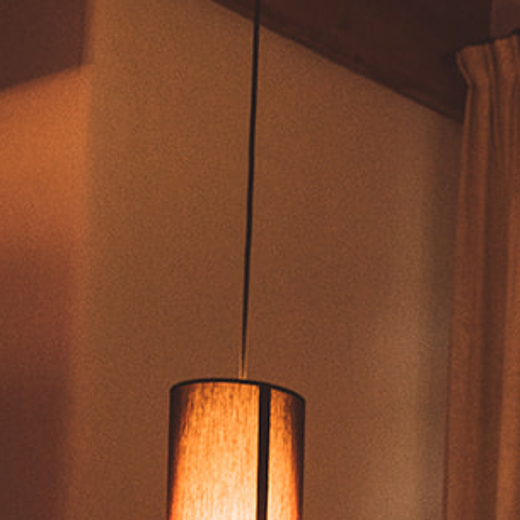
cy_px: 864
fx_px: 2651
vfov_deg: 10.7
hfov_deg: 9.6
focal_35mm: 156
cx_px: 1333
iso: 1250
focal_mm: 35
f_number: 3.5
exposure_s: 1/160
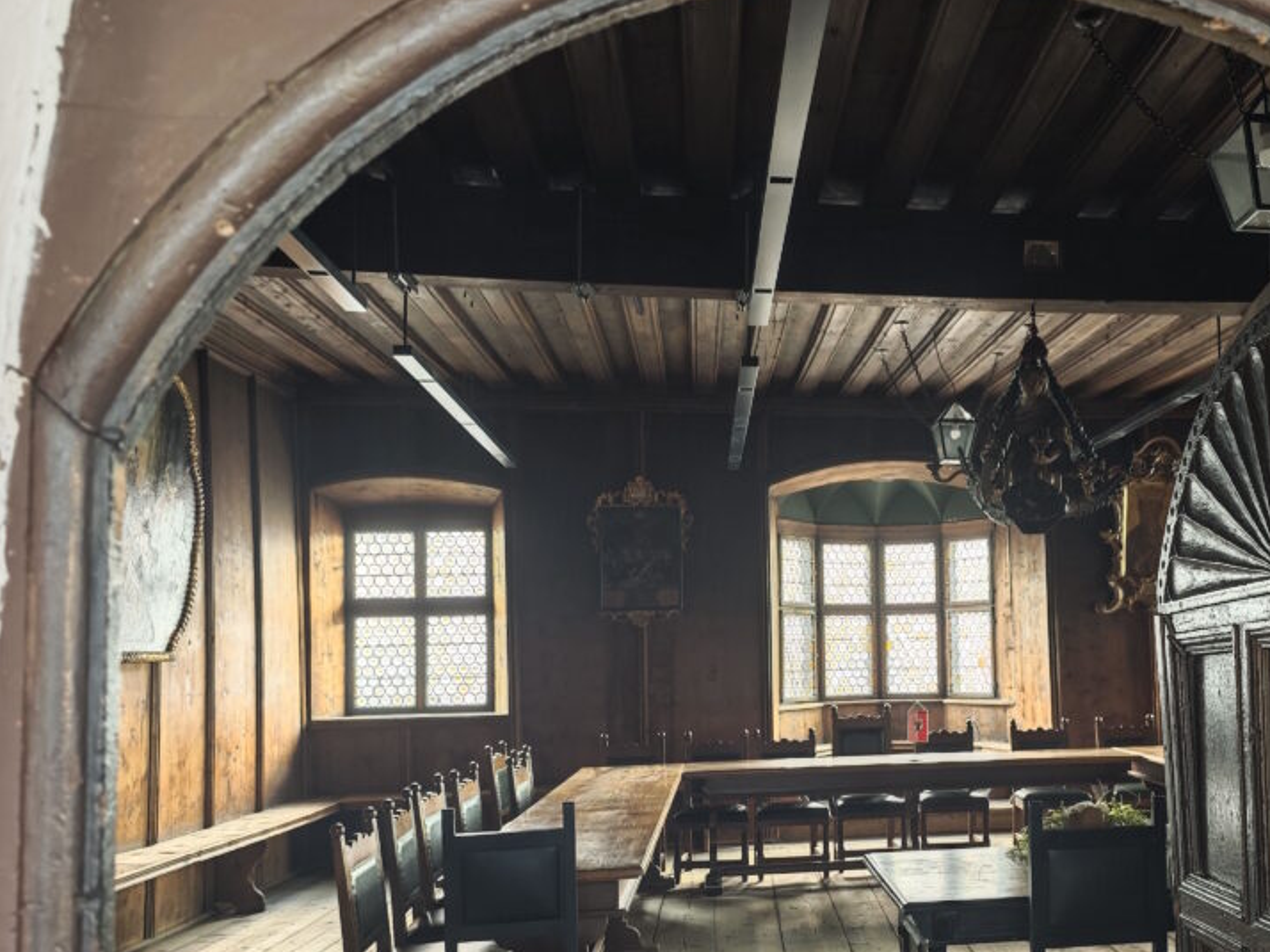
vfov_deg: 42.7
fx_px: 1210
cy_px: 582
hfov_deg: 53.9
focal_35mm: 33
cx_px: 880
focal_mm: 8.72
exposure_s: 1/27.5
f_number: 1.63
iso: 640
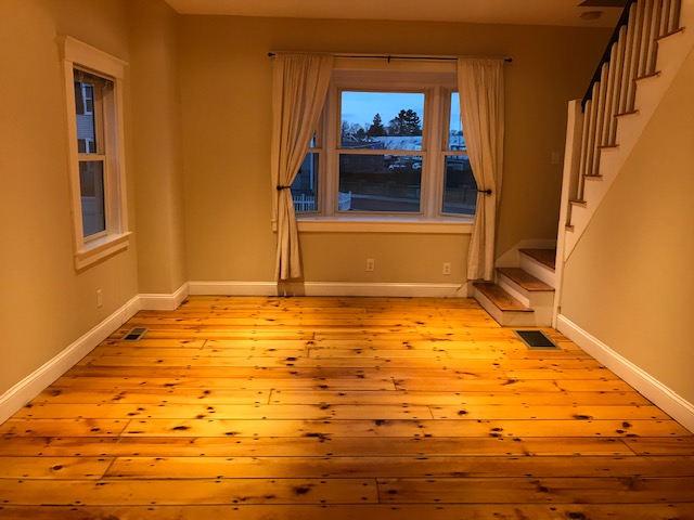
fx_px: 561
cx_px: 347
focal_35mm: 28
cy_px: 260
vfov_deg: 49.7
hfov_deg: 63.4
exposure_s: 1/24
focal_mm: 3.99
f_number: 1.8
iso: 40
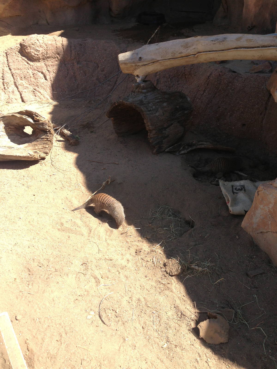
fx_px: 352
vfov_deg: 55.4
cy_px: 184
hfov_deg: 42.9
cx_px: 138
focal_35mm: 33
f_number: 2.4
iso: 50
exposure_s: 1/536
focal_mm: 4.13
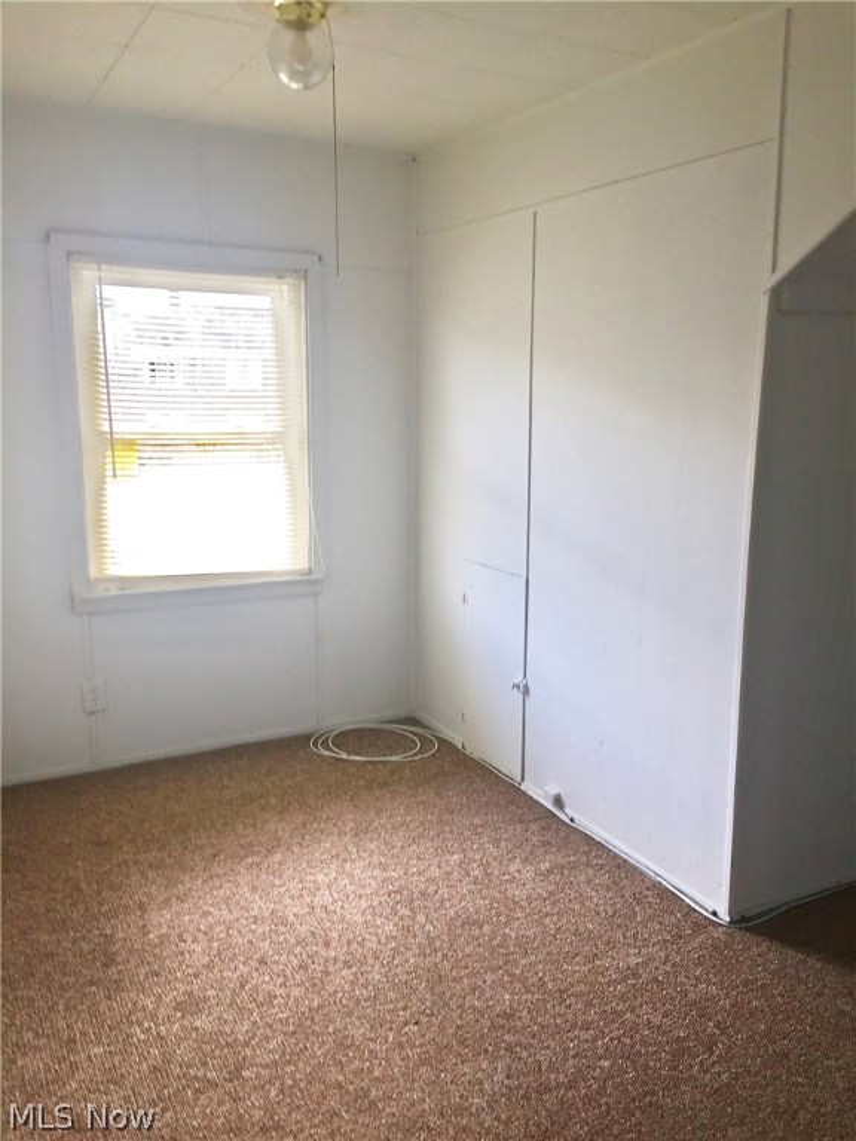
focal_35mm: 29
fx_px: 956
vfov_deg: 61.7
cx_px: 428
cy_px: 570
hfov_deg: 48.2
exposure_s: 1/60
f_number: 2.2
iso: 32
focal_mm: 4.15
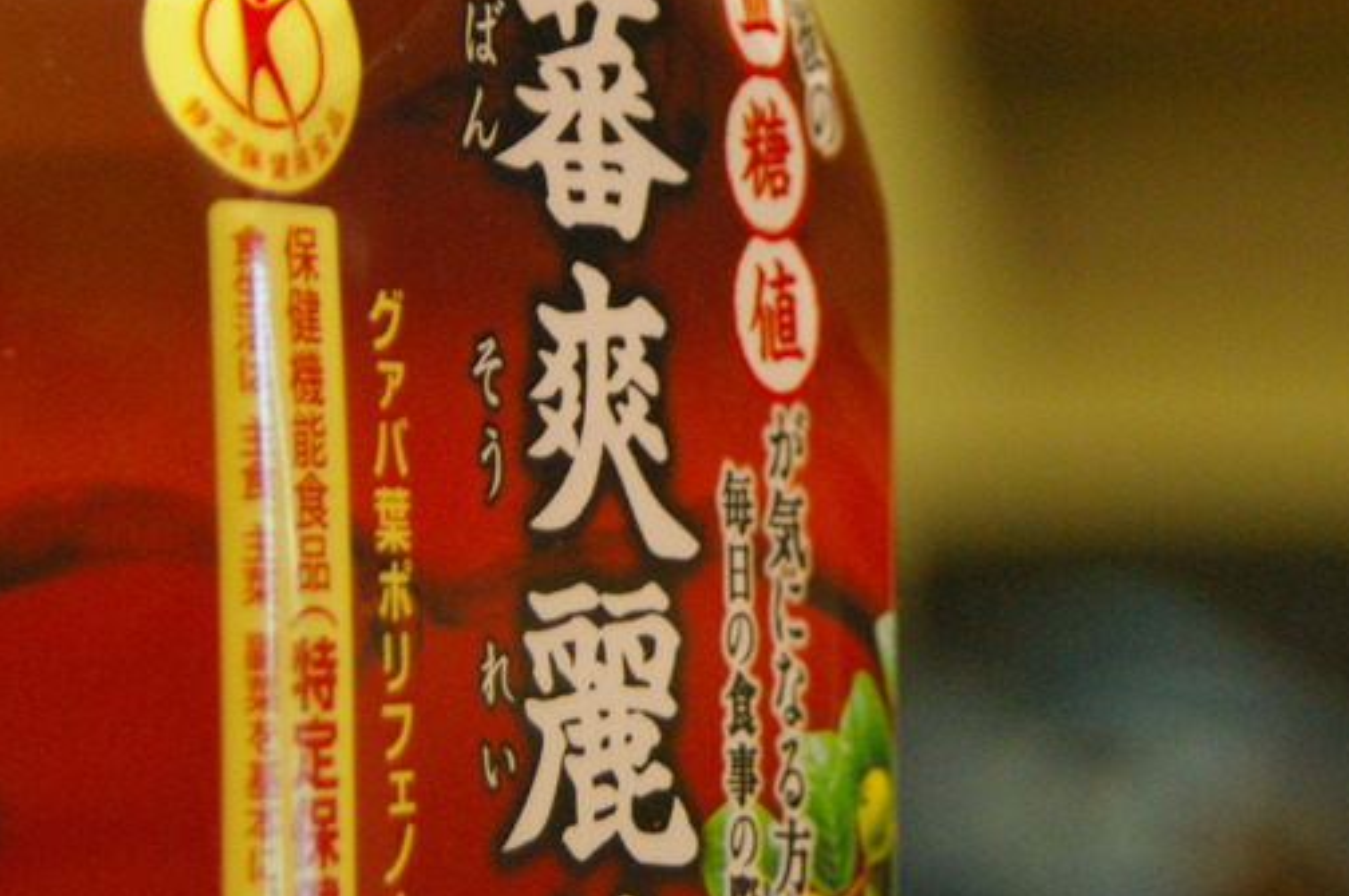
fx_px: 9696
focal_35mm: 259
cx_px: 832
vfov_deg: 5.3
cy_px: 278
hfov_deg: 8.0
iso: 1600
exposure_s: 1/10
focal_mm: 85
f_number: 4.5
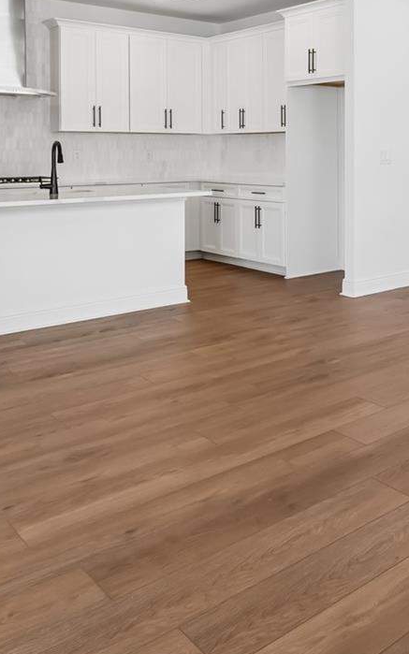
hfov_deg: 32.3
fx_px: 624
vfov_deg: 52.9
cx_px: 440
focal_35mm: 35
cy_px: 164
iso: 100
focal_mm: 10
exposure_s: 1/20
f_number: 7.1
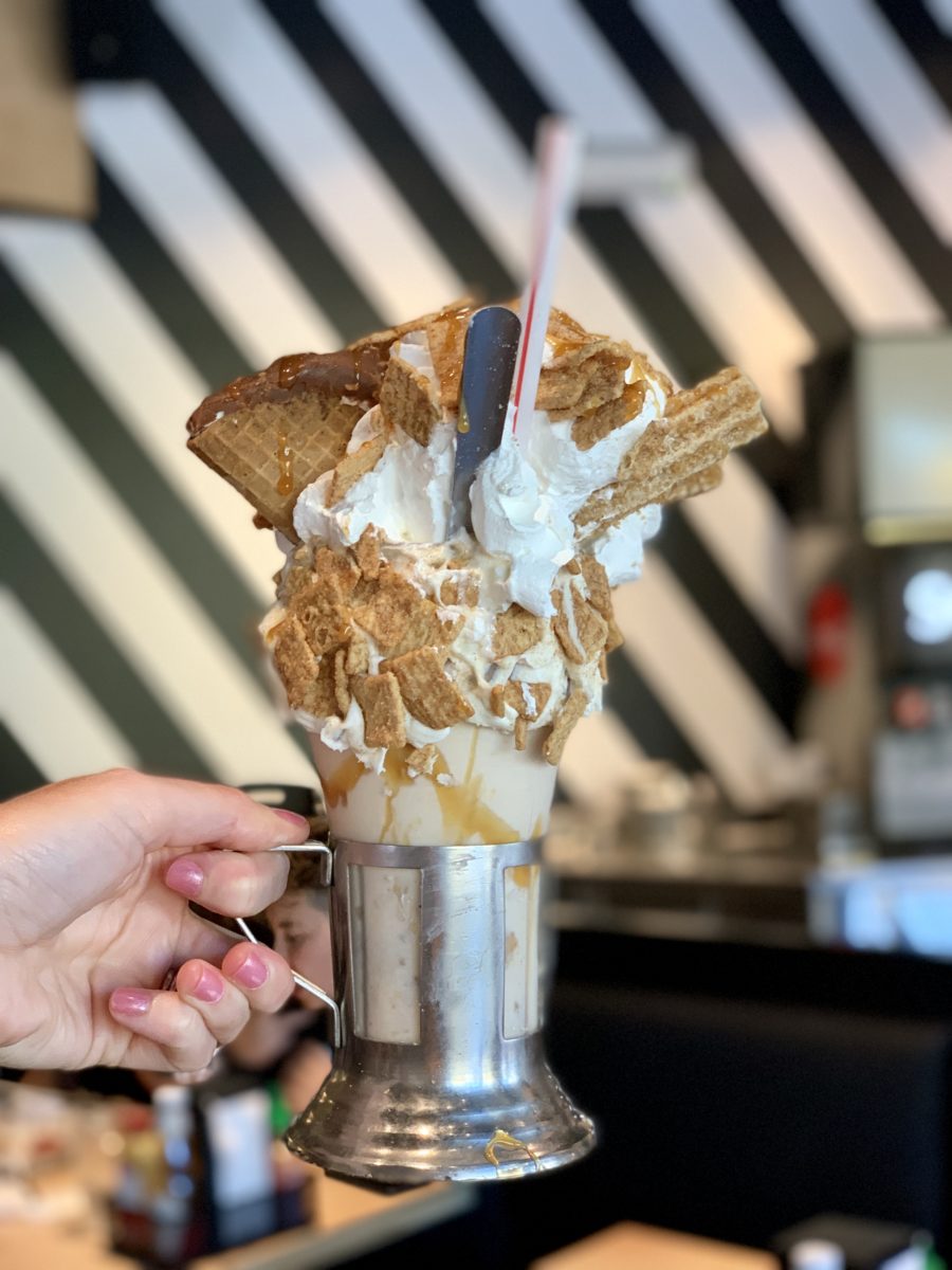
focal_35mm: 52
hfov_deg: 28.0
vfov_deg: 36.8
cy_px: 635
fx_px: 1907
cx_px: 476
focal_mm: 6
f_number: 2.4
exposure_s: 1/60
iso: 160
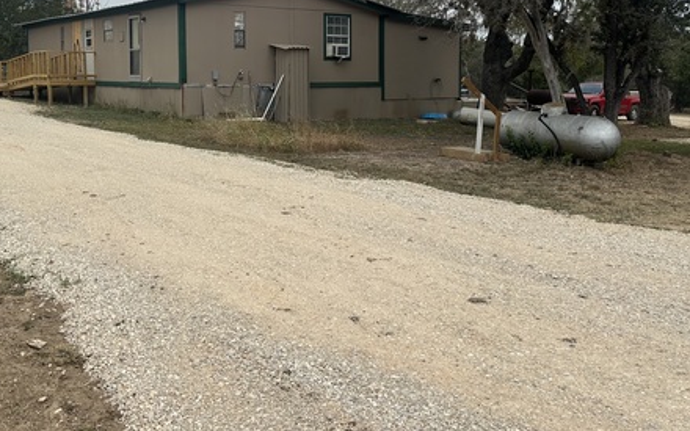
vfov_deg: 33.8
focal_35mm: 37
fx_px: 696
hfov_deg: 52.4
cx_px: 276
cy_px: 114
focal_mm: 6.86
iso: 80
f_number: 1.78
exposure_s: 1/2110
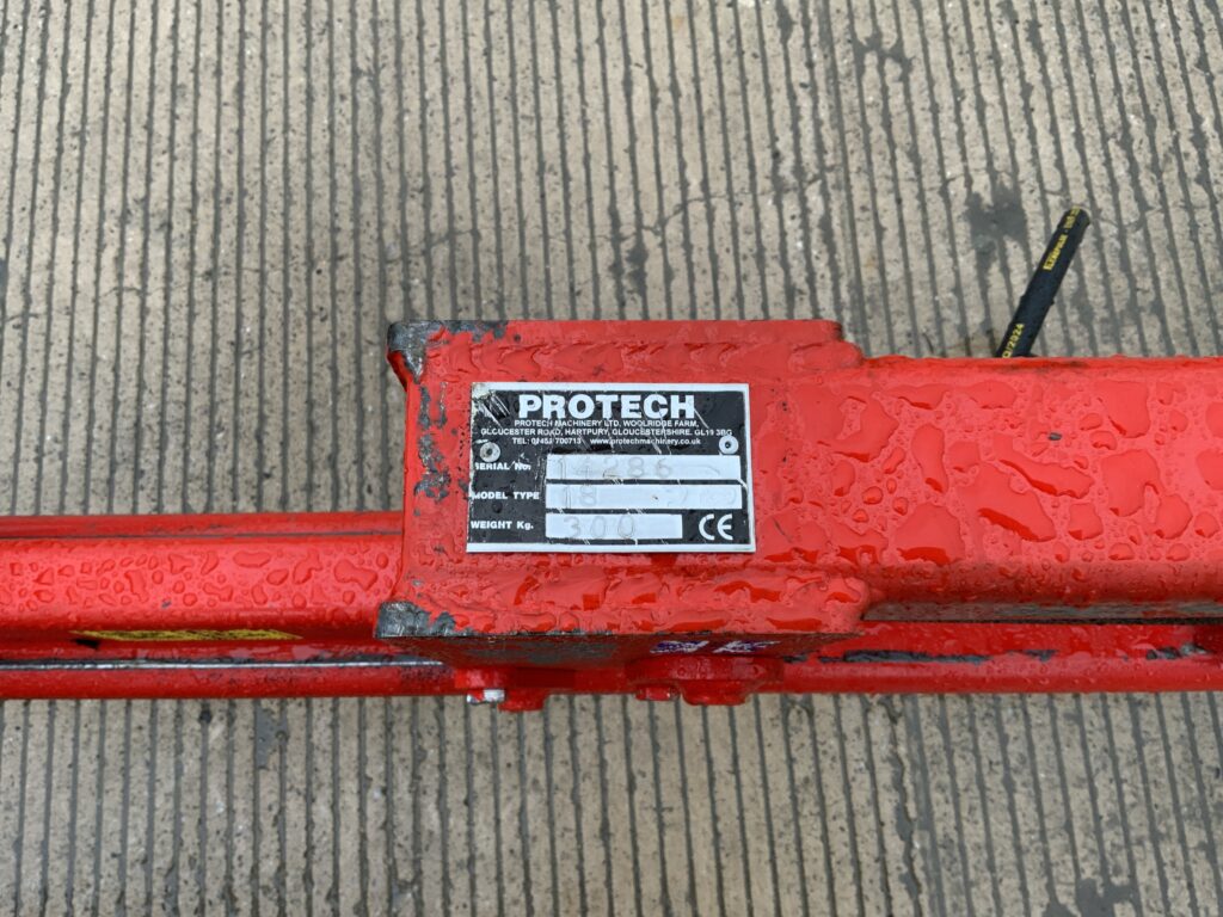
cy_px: 458
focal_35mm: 29
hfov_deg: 61.7
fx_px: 1025
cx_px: 612
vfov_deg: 48.2
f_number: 1.8
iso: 64
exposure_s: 1/76
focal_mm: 3
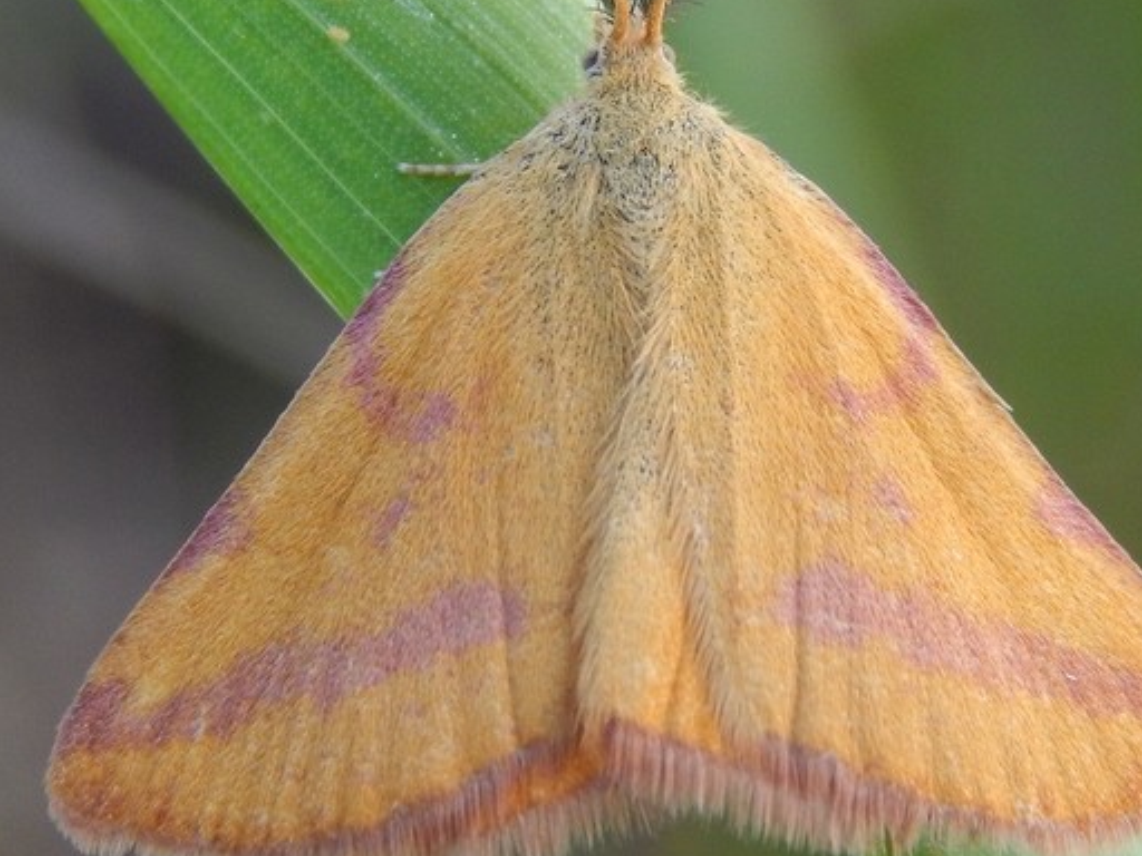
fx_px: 8347
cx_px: 658
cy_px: 368
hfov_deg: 7.8
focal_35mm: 253
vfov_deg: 5.9
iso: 180
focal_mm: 28.7
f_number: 5.1
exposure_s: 1/60
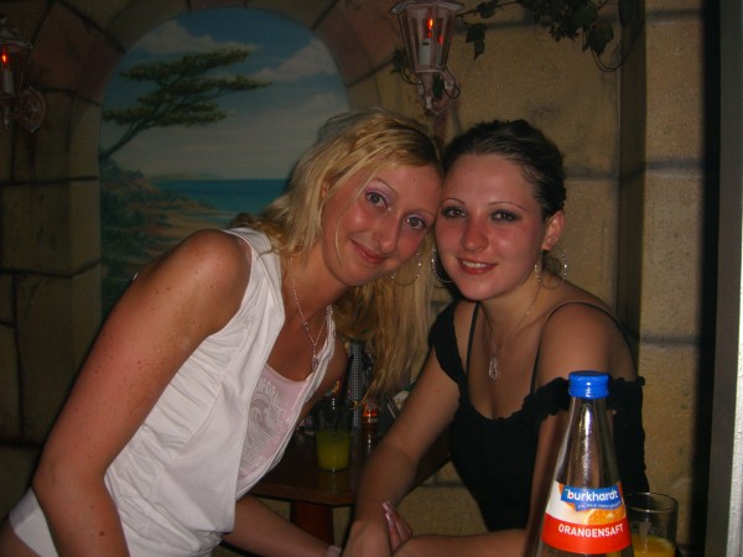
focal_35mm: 38
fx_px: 816
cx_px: 372
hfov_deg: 49.0
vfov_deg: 37.7
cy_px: 278
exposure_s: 1/60
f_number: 2.8
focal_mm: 7.9
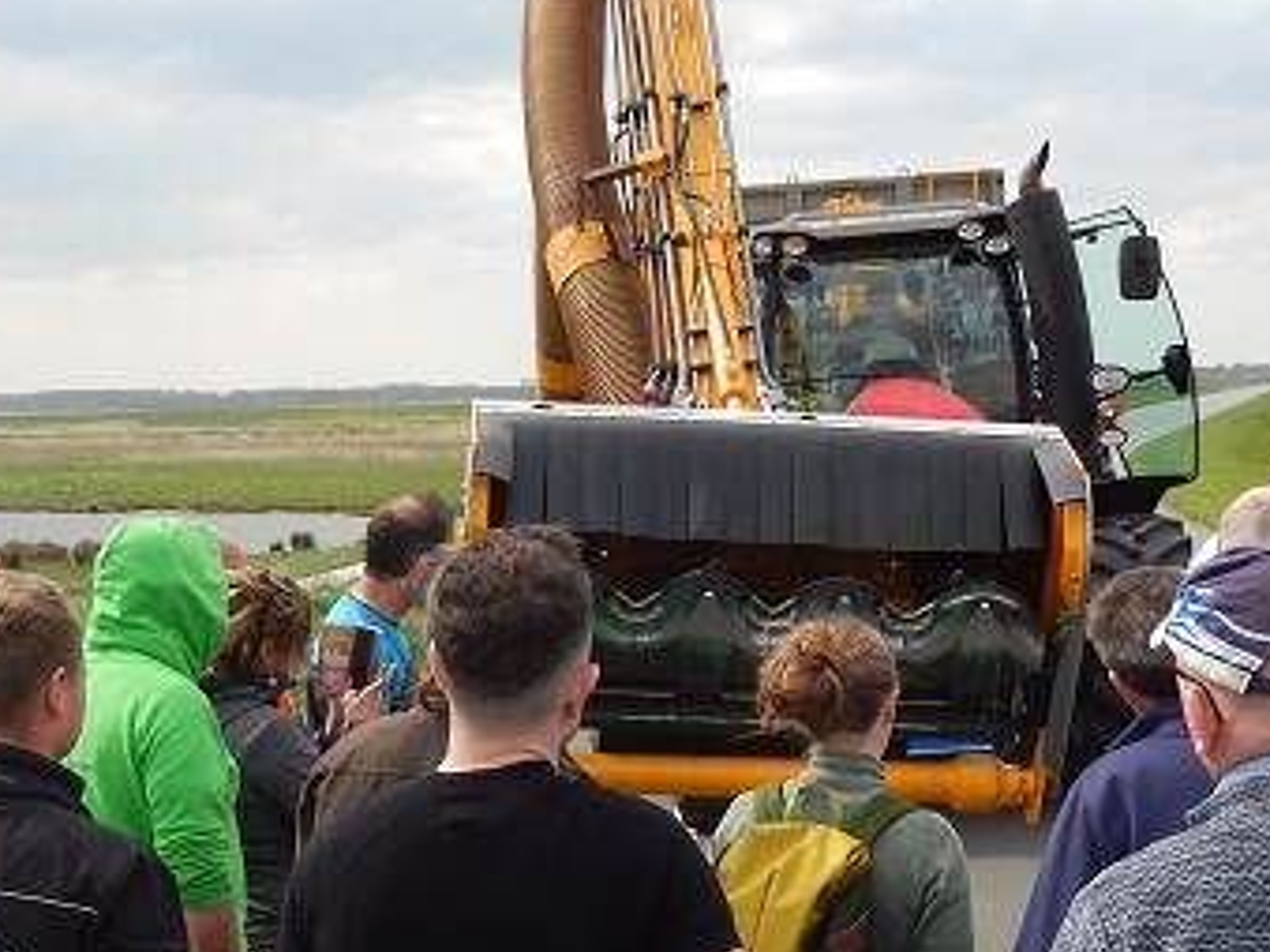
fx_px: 2164
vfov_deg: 24.5
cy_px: 738
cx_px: 727
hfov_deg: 32.7
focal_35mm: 59
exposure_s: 1/640
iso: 125
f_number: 3.4
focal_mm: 4.5
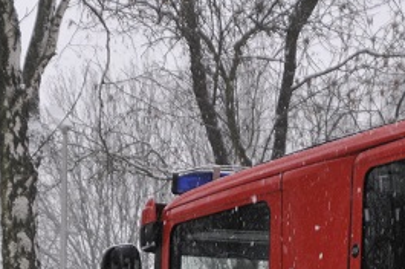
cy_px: 463
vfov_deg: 6.8
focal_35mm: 198
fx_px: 2223
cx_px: 142
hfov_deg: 10.4
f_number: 6.3
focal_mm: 35
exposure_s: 1/160
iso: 640
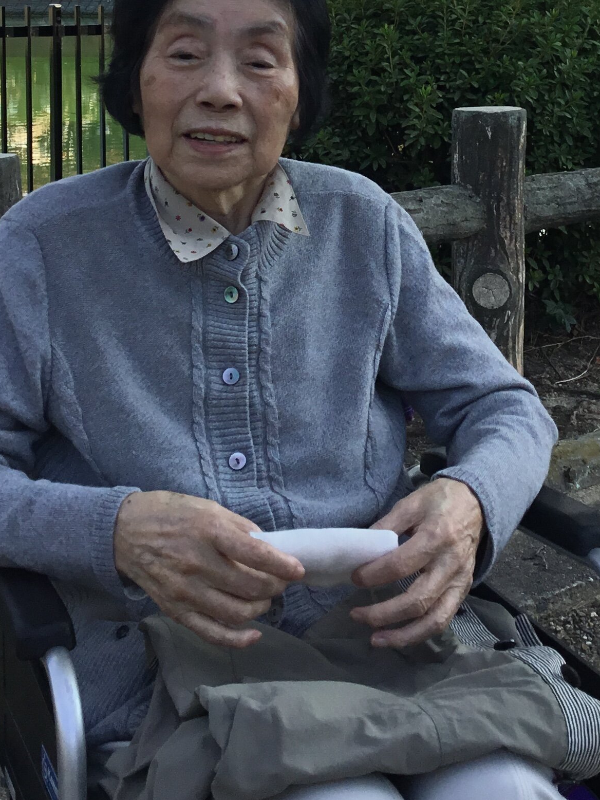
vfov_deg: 28.4
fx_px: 1502
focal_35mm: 65
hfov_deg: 22.5
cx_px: 371
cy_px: 41
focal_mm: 3.3
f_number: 2.4
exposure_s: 1/431
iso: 25
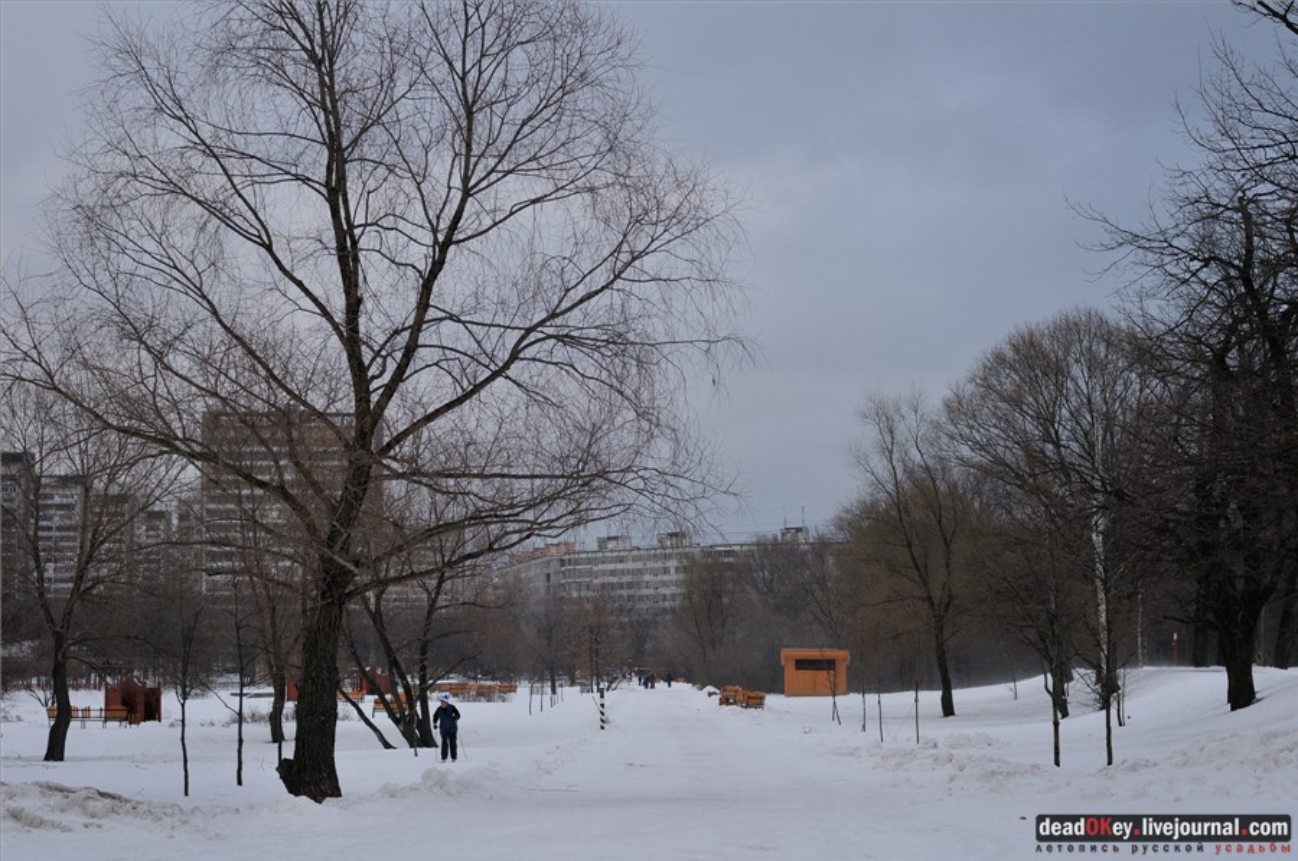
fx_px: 2700
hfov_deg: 27.0
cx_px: 649
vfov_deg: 18.1
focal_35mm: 75
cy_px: 430
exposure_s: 1/640
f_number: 4
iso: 200
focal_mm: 50
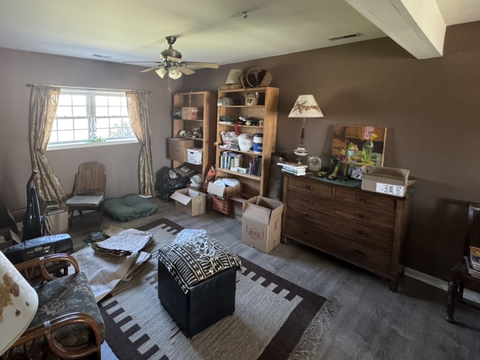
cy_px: 134
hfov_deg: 85.7
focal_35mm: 18
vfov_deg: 70.4
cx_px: 174
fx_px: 250
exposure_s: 1/60
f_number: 2.2
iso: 800
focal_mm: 2.22
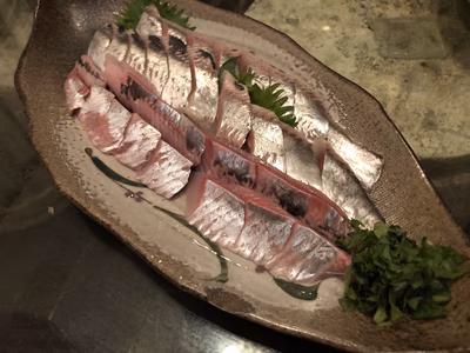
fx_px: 380
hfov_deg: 63.4
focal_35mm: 28
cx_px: 235
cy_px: 176
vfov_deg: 49.7
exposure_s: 1/4
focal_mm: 3.99
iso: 100
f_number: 1.8
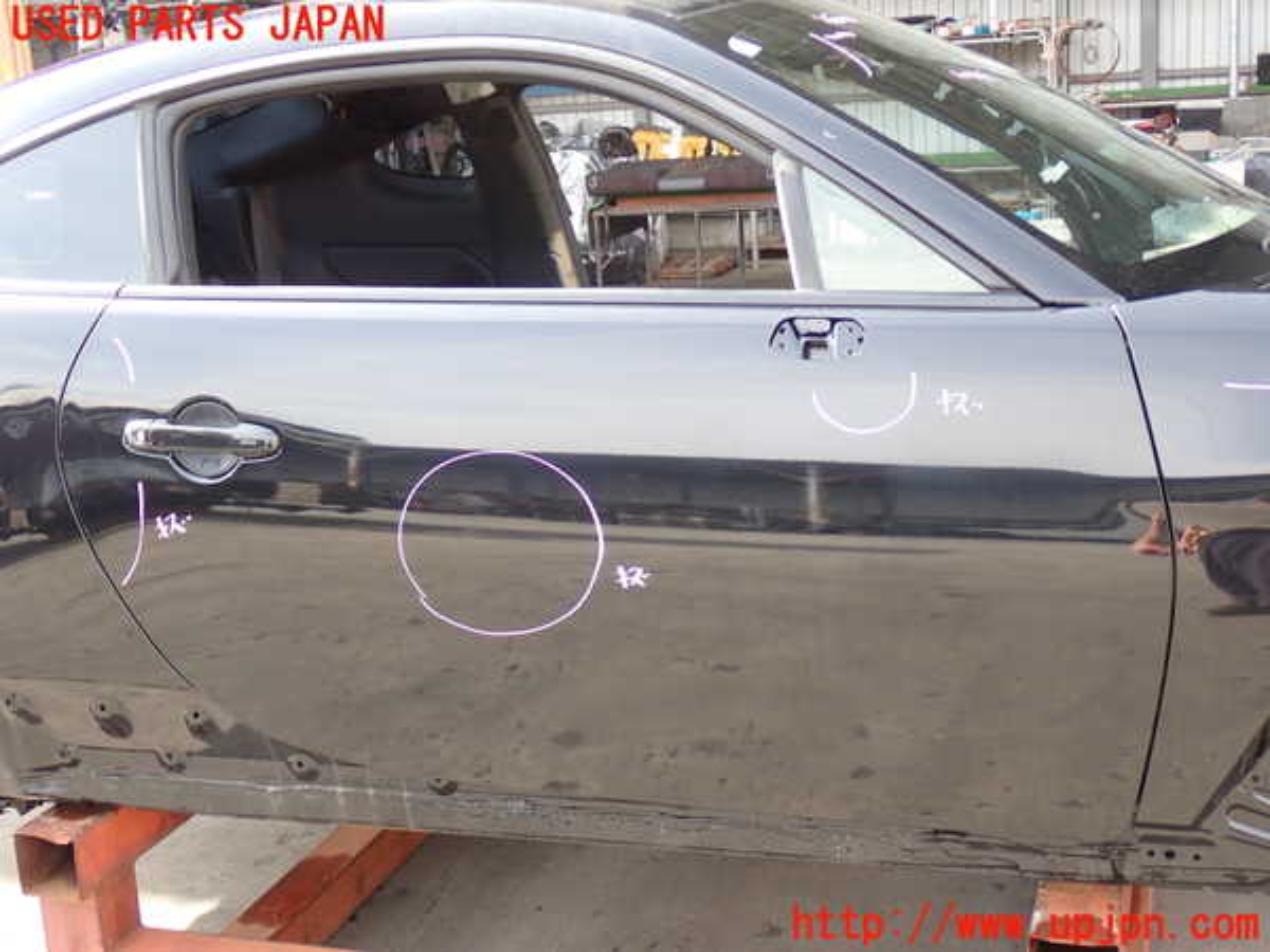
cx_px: 635
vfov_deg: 30.9
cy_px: 476
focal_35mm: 47
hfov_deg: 40.4
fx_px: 1724
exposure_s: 1/100
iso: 125
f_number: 3.1
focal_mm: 8.4
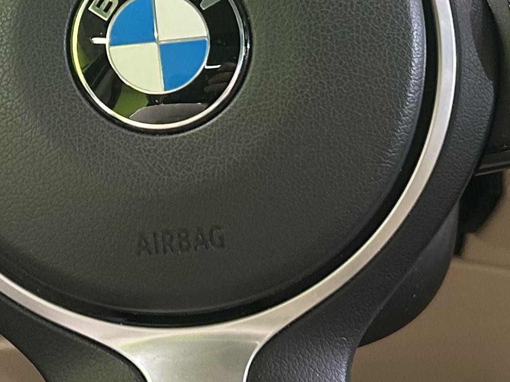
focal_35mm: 103
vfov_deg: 14.2
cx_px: 131
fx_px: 1517
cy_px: 15
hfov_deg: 19.0
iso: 200
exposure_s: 1/50
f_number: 1.5
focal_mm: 5.7
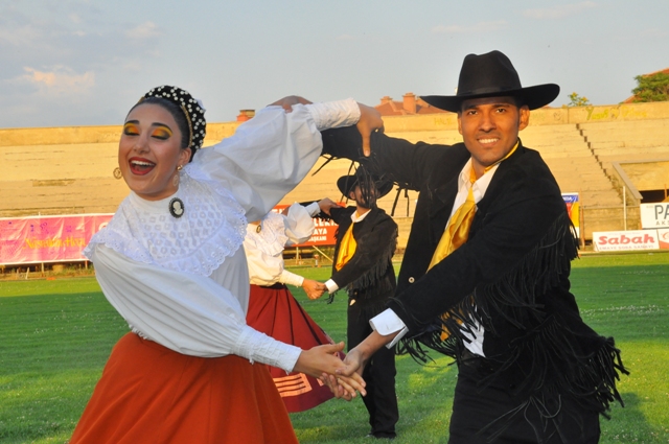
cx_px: 334
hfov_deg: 21.9
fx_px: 1726
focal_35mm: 93
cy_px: 222
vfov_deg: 14.7
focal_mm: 62
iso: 800
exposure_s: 1/200
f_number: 18
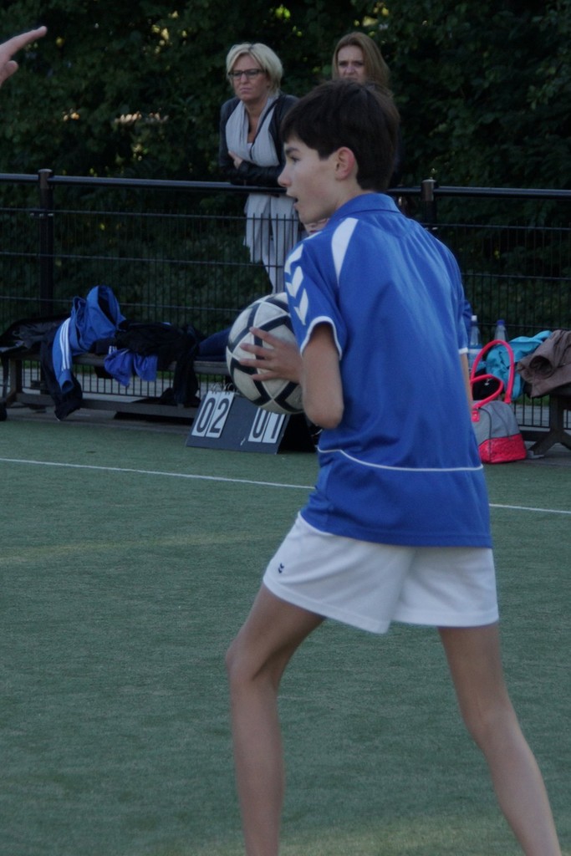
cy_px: 428
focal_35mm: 128
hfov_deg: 10.8
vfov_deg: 16.1
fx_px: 3032
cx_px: 286
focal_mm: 85
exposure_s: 1/640
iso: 400
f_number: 5.6
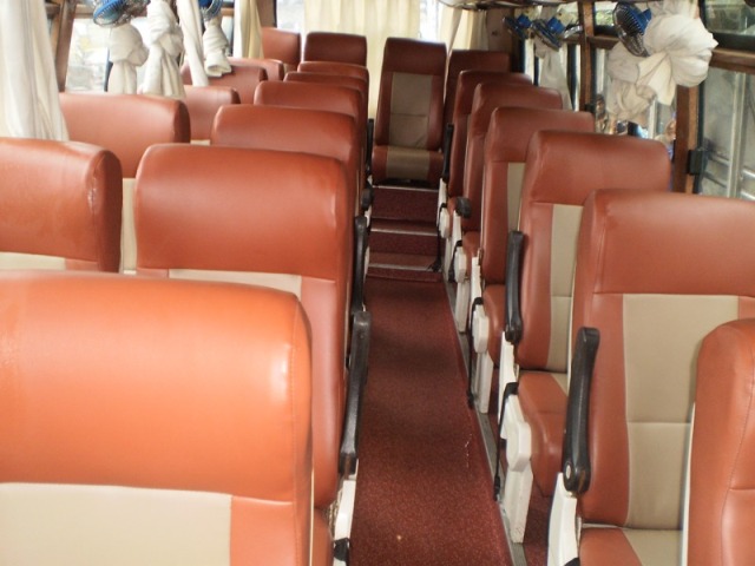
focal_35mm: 36
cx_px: 378
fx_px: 785
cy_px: 283
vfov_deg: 39.7
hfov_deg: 51.4
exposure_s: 1/30
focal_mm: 6.3
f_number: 3.1
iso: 125
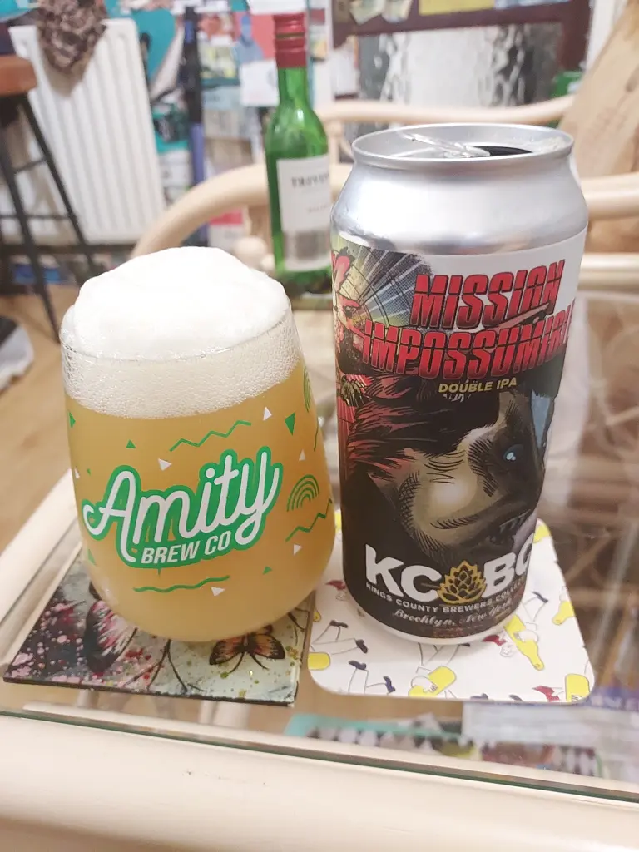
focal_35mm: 24
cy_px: 426
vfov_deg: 71.6
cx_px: 320
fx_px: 591
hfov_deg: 56.8
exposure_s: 1/13
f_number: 1.8
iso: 2000
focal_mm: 4.6
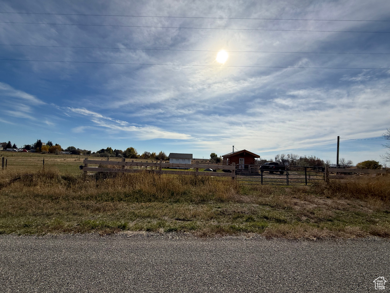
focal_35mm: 14
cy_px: 146
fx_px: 158
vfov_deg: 85.7
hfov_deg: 102.1
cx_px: 195
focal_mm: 2.22
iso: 40
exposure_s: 1/6173
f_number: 2.2
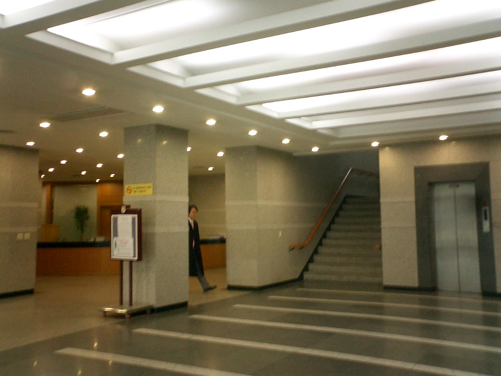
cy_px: 188
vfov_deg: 38.7
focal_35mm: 37
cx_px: 250
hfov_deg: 50.1
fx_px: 536
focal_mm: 5.6
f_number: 3.5
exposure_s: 1/20
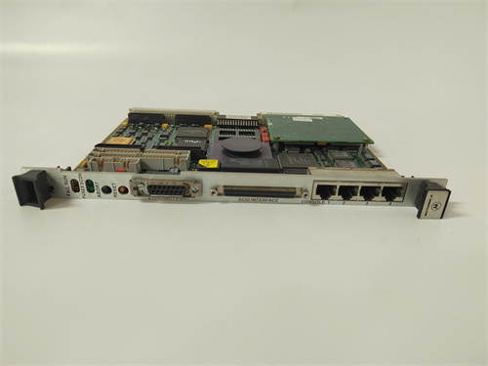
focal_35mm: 23
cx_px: 244
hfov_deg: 73.9
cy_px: 183
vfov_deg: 58.9
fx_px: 324
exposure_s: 1/100
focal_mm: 5.52
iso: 2378
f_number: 1.9
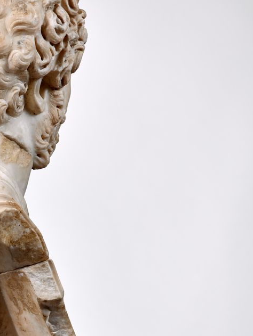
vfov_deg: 14.7
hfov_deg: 11.0
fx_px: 1295
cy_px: 274
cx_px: -9
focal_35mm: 133
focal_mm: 80
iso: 100
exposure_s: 1/125
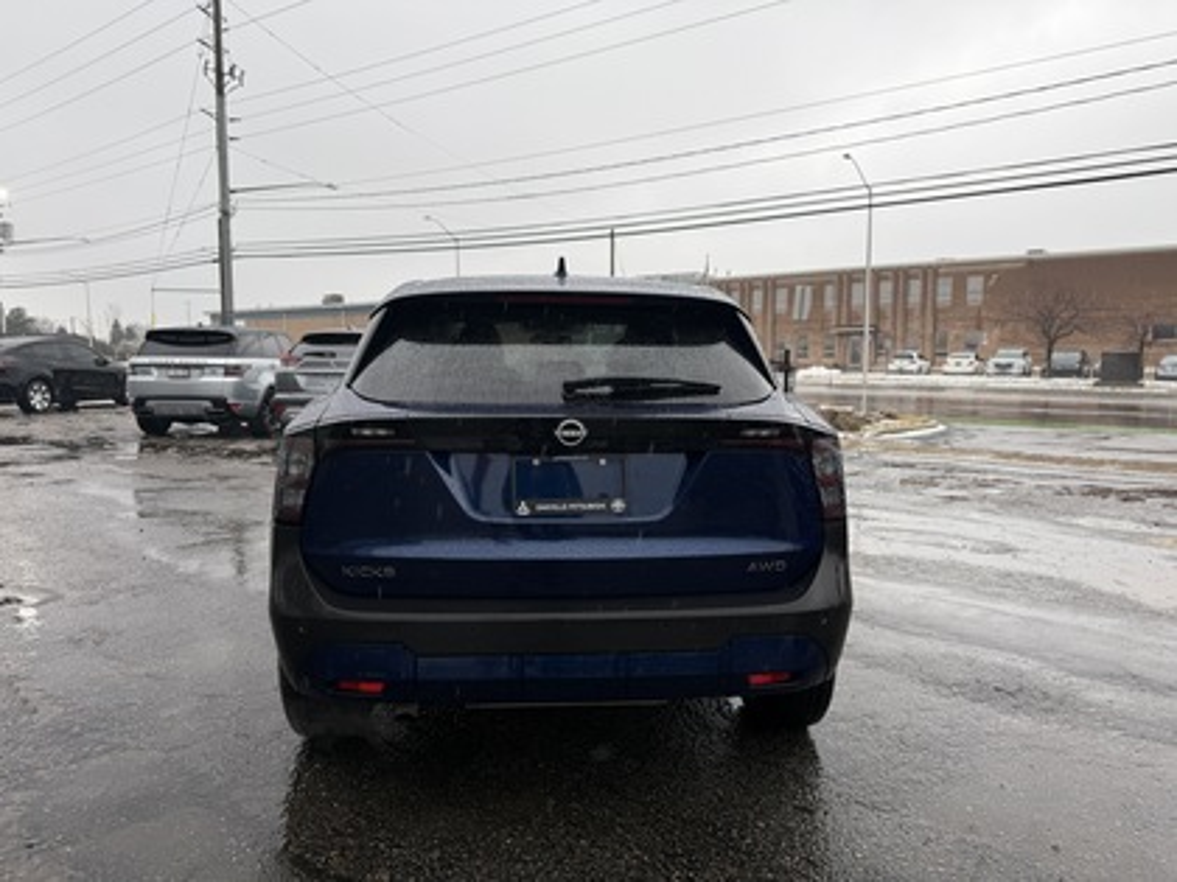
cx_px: 588
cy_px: 441
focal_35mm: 24
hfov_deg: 71.6
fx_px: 816
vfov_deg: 56.8
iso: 80
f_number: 1.78
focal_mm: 6.76
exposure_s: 1/377
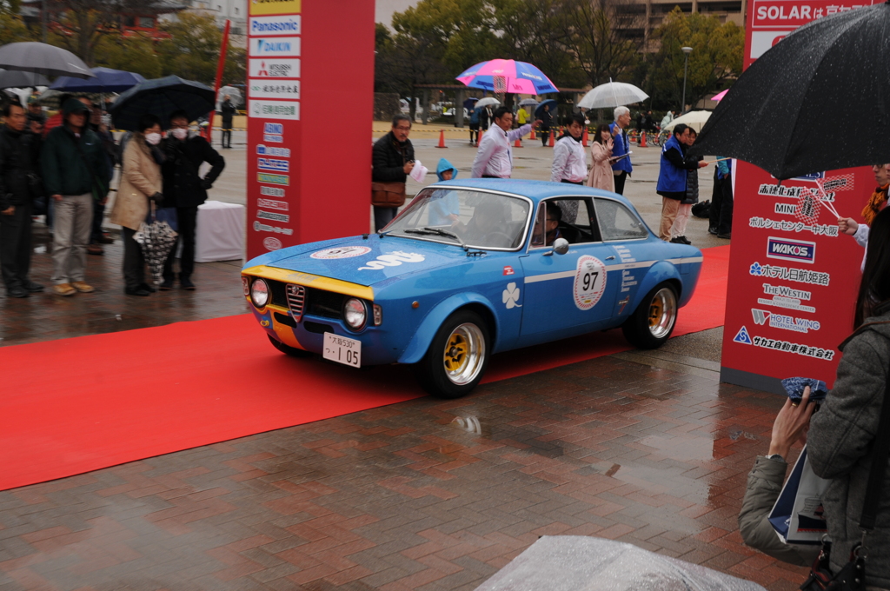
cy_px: 296
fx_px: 1037
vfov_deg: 31.8
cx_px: 445
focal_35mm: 42
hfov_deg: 46.5
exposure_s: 1/125
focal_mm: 28
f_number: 9
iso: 200
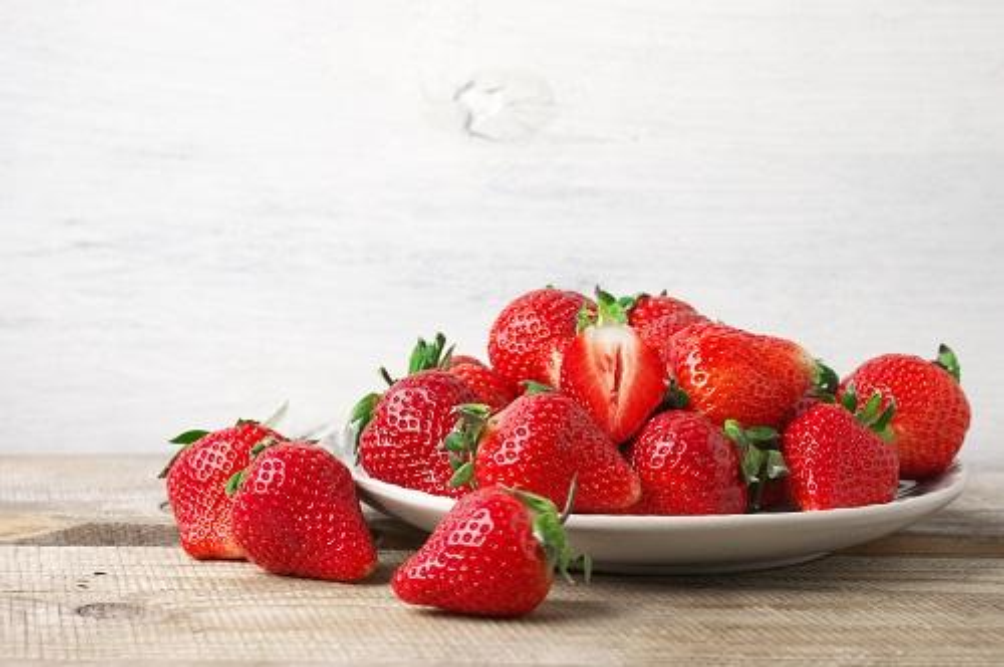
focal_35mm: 75
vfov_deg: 18.1
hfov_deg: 27.0
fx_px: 2089
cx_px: 502
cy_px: 334
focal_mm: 50
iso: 100
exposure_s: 1/8
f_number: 8
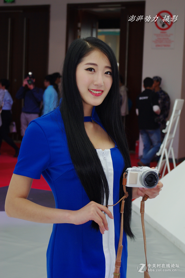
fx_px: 555
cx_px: 92
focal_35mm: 72
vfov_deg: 28.1
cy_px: 139
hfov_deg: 18.9
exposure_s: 1/60
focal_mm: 47.5
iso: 200
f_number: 5.6
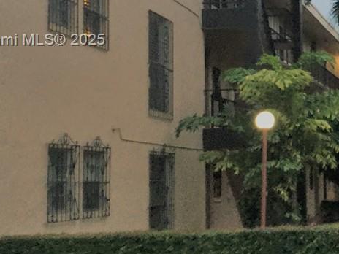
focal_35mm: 100
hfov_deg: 18.2
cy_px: 41
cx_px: 456
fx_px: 979
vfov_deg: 14.7
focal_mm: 4.15
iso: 40
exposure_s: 1/15
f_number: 2.2
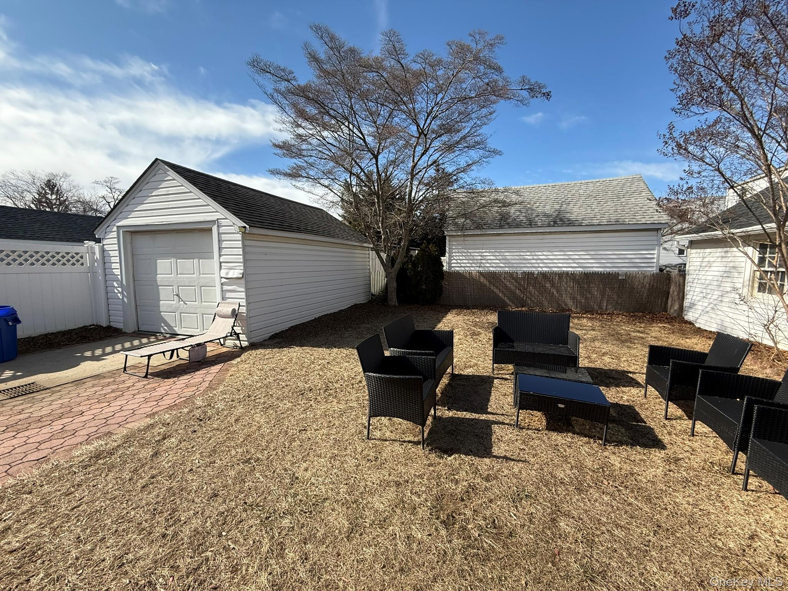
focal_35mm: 14
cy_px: 296
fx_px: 319
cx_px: 394
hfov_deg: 102.1
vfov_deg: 85.7
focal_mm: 2.22
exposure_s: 1/1167
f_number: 2.2
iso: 50
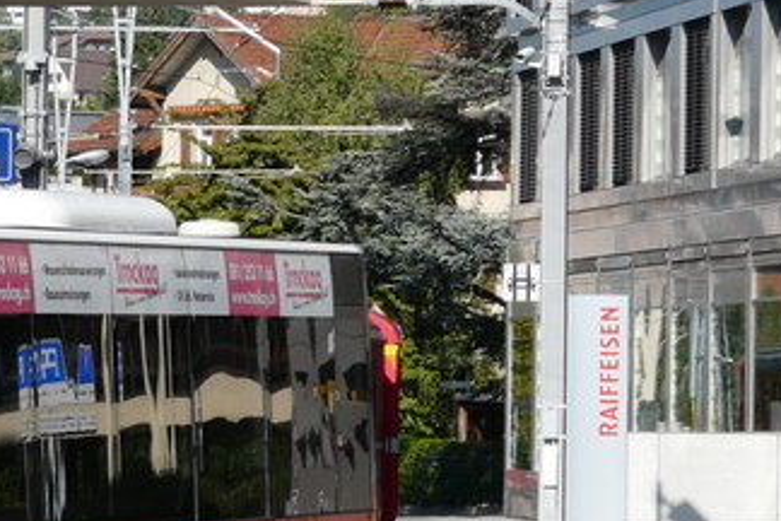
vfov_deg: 3.8
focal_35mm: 366
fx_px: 7940
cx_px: -313
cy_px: 562
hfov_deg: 5.6
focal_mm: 18.8
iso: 100
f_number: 5.6
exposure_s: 1/500
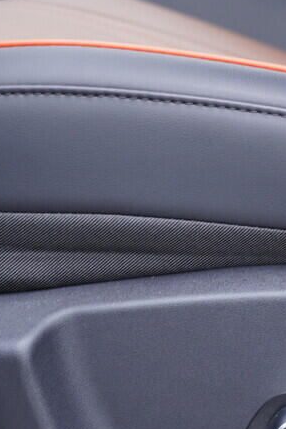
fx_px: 1025
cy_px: 296
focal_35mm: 86
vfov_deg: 23.5
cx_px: 321
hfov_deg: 15.4
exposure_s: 1/40
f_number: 2.8
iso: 250
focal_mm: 24
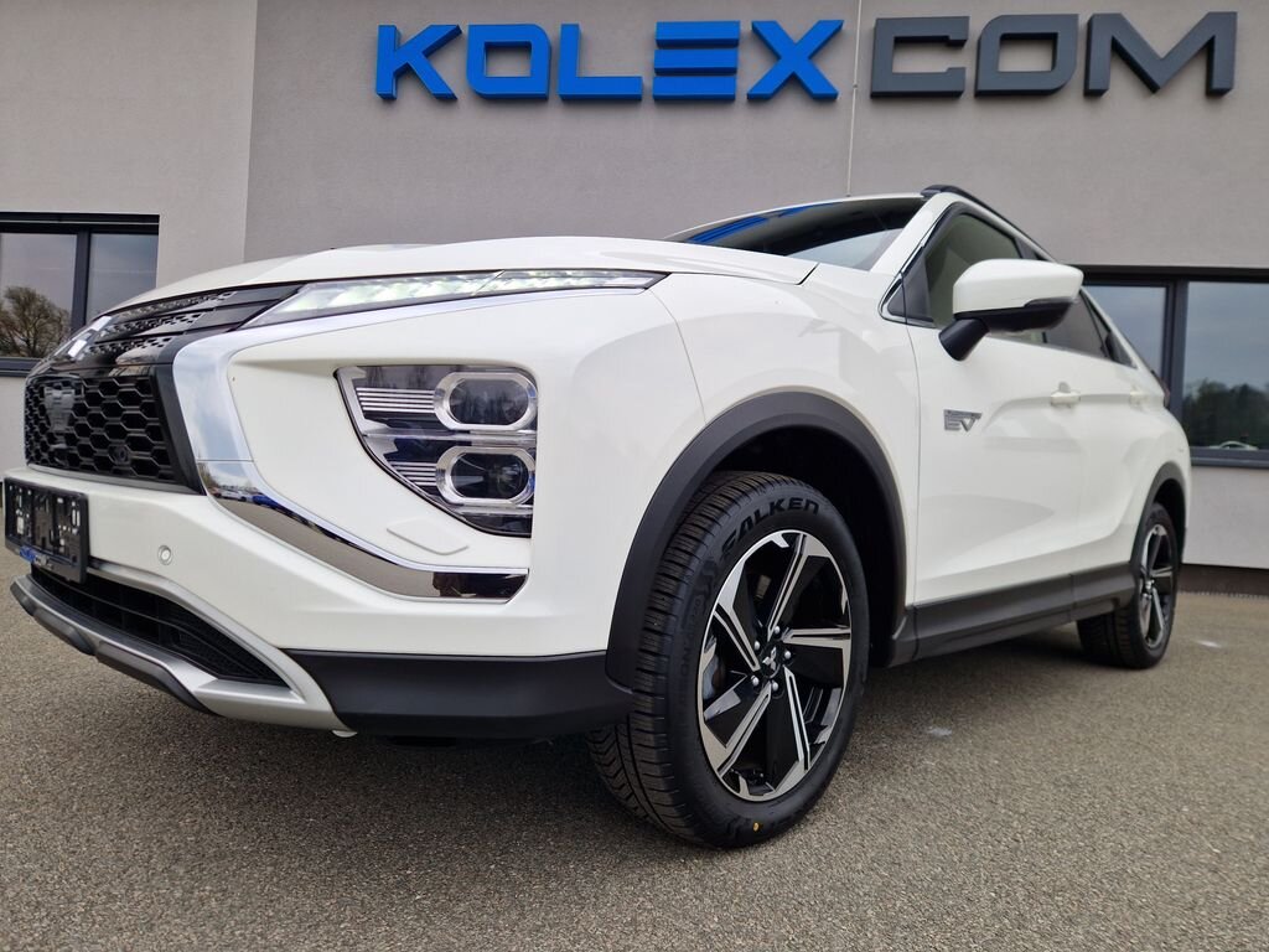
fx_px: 843
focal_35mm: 23
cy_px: 476
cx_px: 634
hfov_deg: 73.9
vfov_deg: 58.9
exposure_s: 1/2817
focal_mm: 5.4
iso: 50
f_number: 1.8
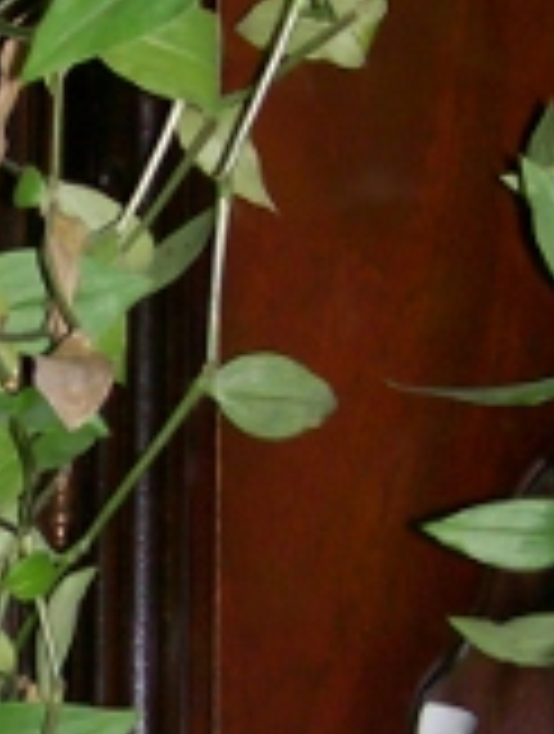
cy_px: 513
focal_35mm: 141
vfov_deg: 13.9
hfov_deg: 10.4
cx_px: -135
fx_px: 2997
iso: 80
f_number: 2.7
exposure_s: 1/64
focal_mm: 6
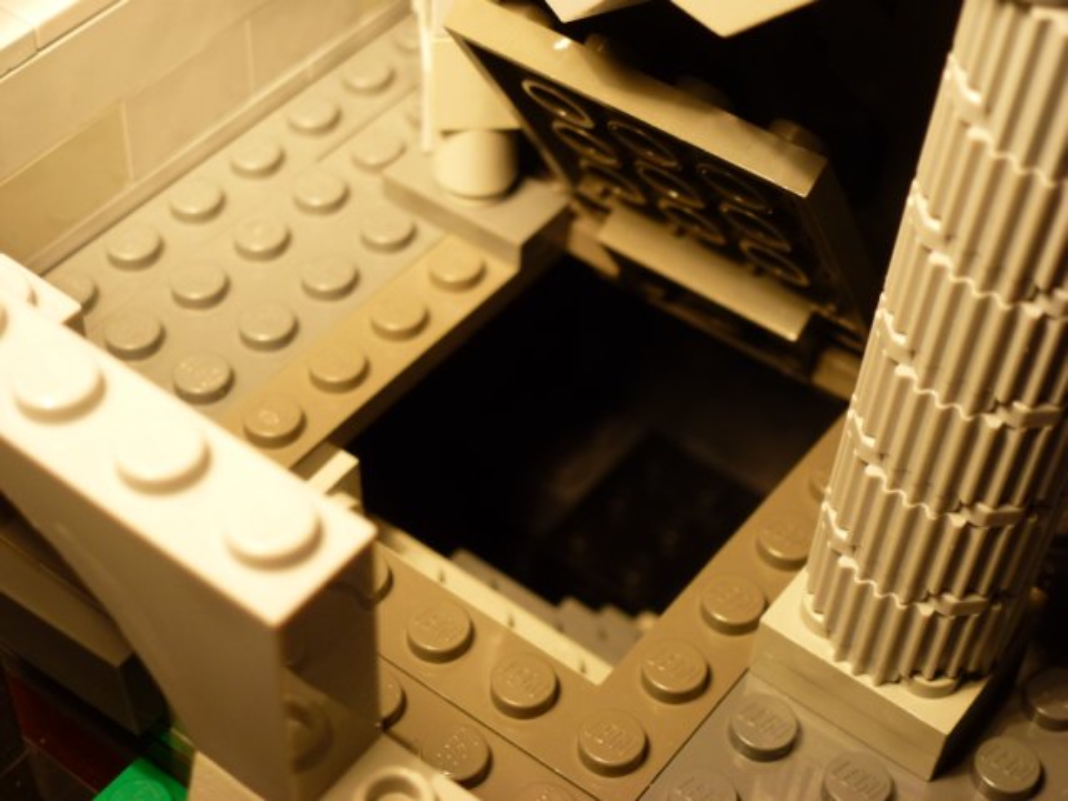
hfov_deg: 29.8
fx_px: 2005
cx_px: 534
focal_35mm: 65
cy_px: 400
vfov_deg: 22.6
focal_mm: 11.7
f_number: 4.6
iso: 125
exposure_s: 1/80
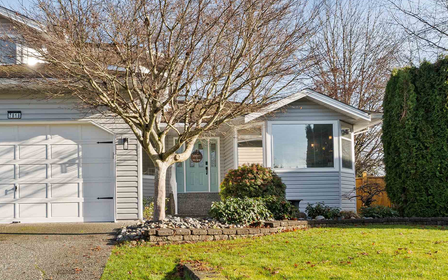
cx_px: 168
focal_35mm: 33
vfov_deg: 38.3
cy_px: 113
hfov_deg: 57.7
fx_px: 401
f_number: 8
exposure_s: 1/50
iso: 320
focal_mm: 13
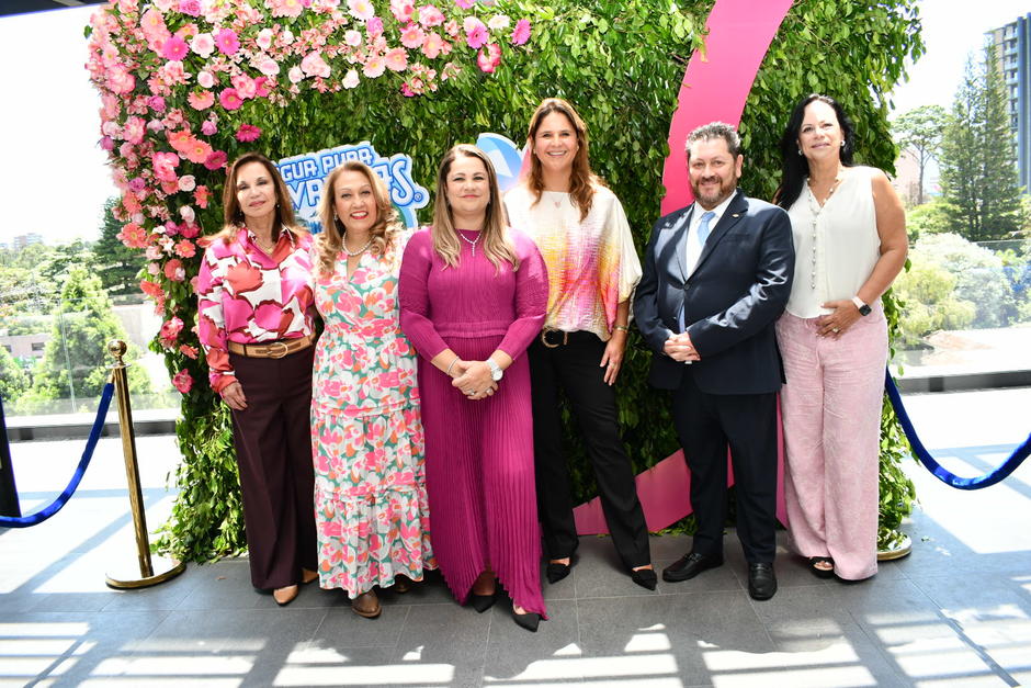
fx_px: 773
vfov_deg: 47.9
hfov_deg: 67.4
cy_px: 344
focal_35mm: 27
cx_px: 516
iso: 200
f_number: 5
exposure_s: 1/100
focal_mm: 18
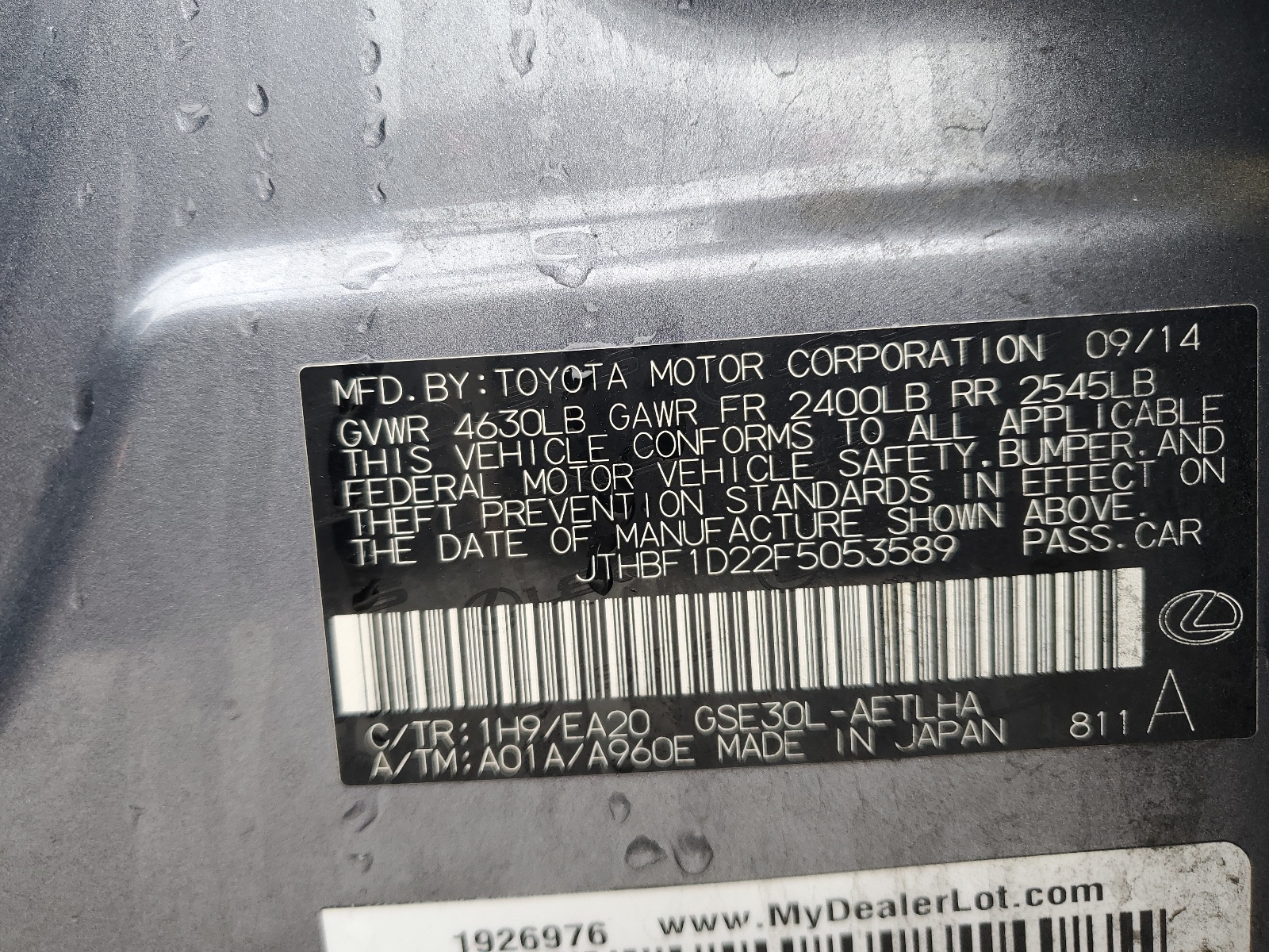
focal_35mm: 26
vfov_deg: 53.1
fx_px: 953
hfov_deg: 67.3
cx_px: 634
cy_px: 476
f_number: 1.5
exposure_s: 1/120
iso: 52
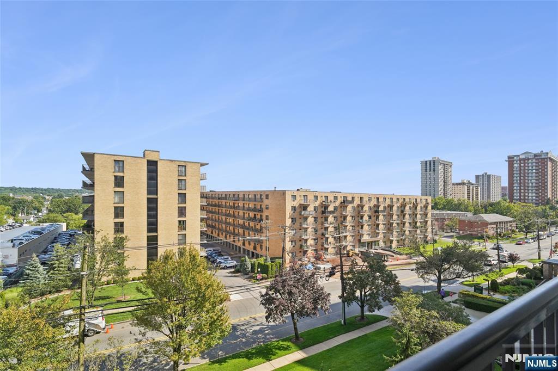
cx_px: 279
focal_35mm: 16
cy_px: 186
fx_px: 248
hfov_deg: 96.8
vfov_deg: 73.7
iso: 400
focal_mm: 16
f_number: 8
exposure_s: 1/640
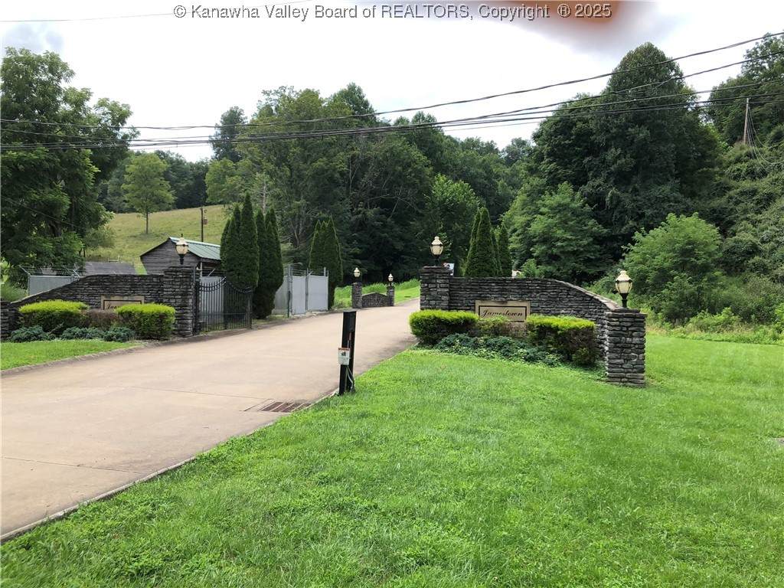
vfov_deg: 49.7
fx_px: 634
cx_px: 392
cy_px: 294
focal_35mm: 28
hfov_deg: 63.4
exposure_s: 1/1143
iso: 20
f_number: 1.8
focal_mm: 3.99
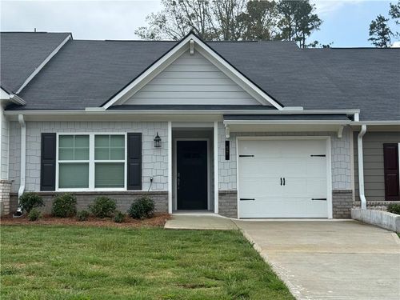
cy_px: 150
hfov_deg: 39.7
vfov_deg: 30.3
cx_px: 200
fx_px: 555
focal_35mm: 48
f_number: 1.78
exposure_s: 1/1923
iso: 64
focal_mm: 6.76
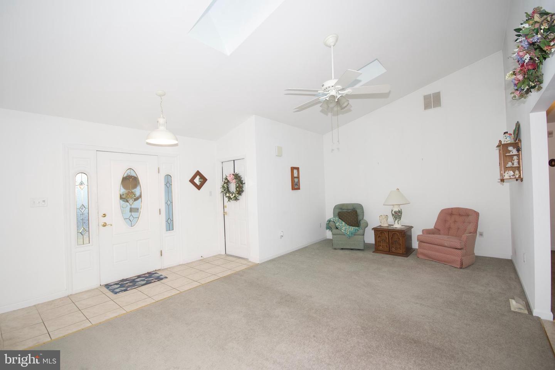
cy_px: 185
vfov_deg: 77.3
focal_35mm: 15
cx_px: 278
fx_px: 231
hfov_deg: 100.4
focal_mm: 10
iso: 400
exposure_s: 1/60
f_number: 5.6
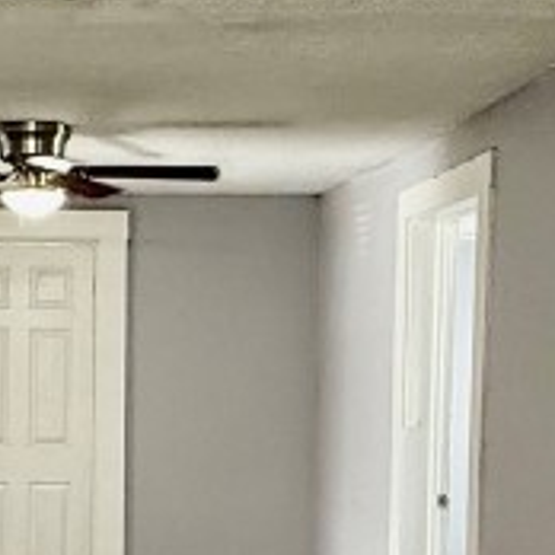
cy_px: 418
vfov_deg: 23.4
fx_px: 1324
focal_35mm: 73
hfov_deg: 23.0
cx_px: 45
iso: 250
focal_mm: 2.22
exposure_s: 1/60
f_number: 2.2
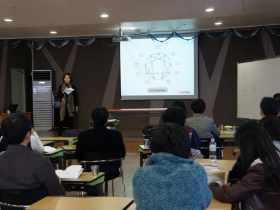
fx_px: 477
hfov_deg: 32.7
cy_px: 105
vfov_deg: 24.8
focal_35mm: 59
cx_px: 130
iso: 800
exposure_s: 1/60
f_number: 4.5
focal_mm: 36
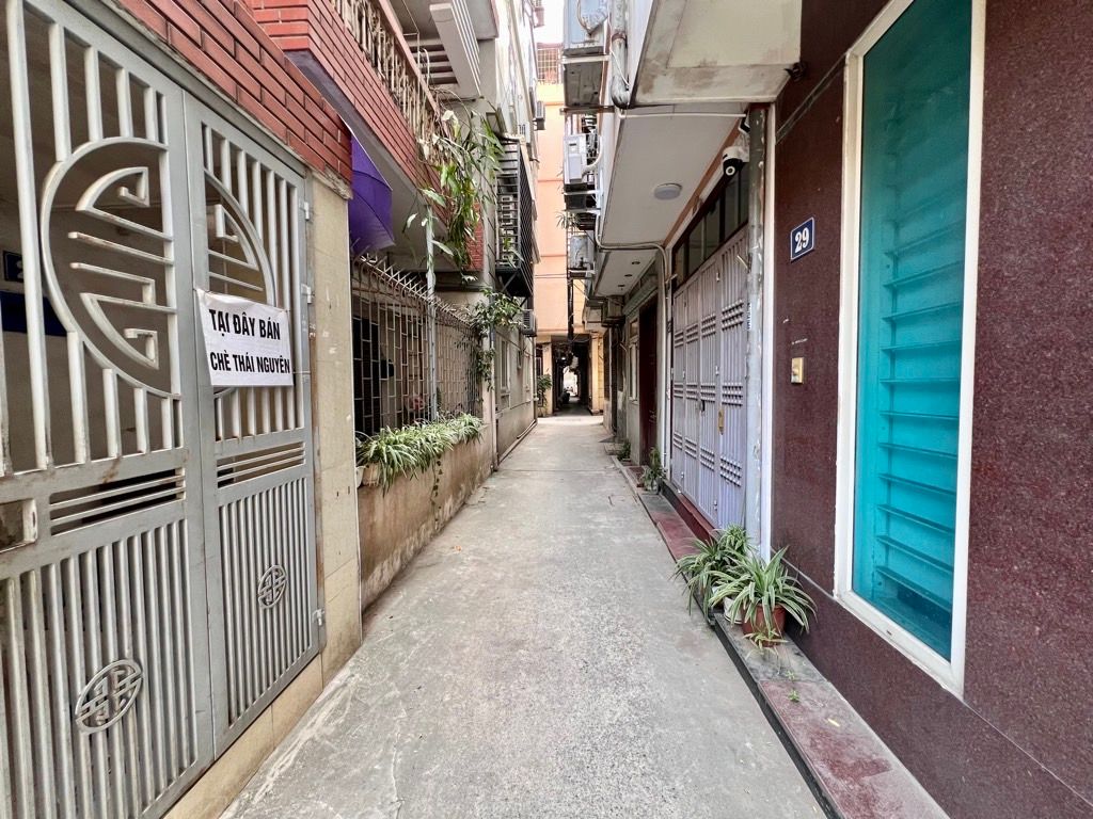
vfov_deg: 89.9
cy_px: 410
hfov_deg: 106.2
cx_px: 546
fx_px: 410
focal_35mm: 13
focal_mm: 1.57
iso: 125
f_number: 1.8
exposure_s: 1/99
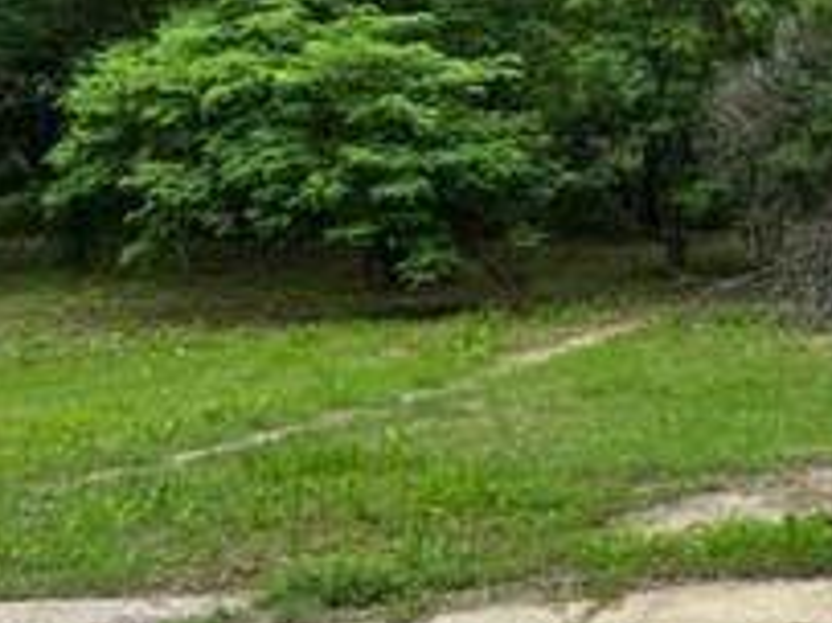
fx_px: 1970
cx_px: 1205
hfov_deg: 20.7
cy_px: 225
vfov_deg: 17.9
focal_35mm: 82
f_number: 1.5
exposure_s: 1/1038
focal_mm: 5.7
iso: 50
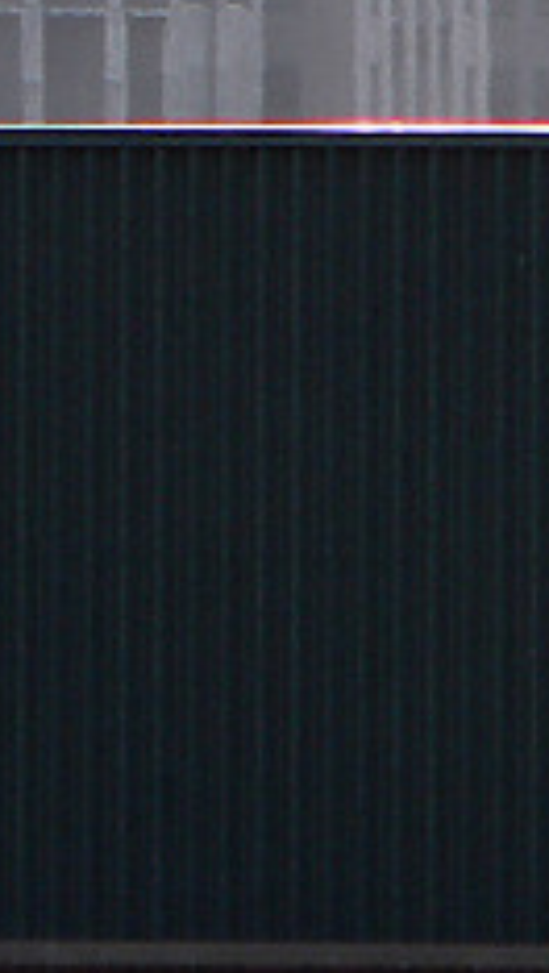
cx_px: 85
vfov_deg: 1.2
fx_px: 46664
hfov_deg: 0.7
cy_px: -740
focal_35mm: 1807
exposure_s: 1/320
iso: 80
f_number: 4
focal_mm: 72
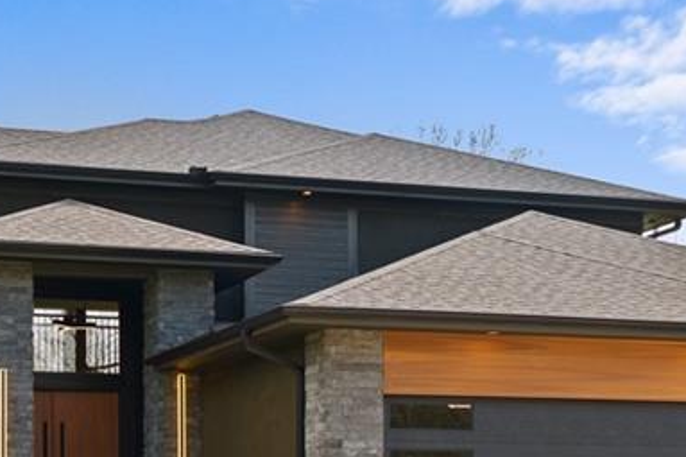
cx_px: 319
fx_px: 1926
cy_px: 354
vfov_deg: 13.5
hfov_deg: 20.2
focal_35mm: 101
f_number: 8
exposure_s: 1/50
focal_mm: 37.8
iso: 100
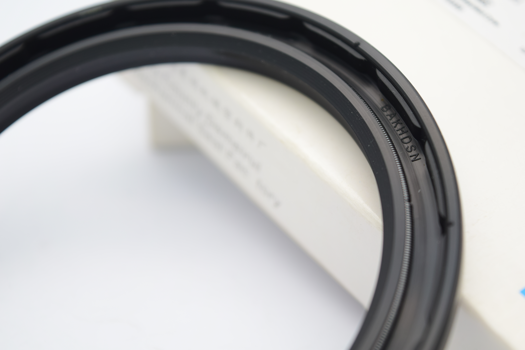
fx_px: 1203
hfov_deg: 24.6
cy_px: 175
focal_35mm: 82
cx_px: 262
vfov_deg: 16.6
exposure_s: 1/10
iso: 200
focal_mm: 55
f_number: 5.6
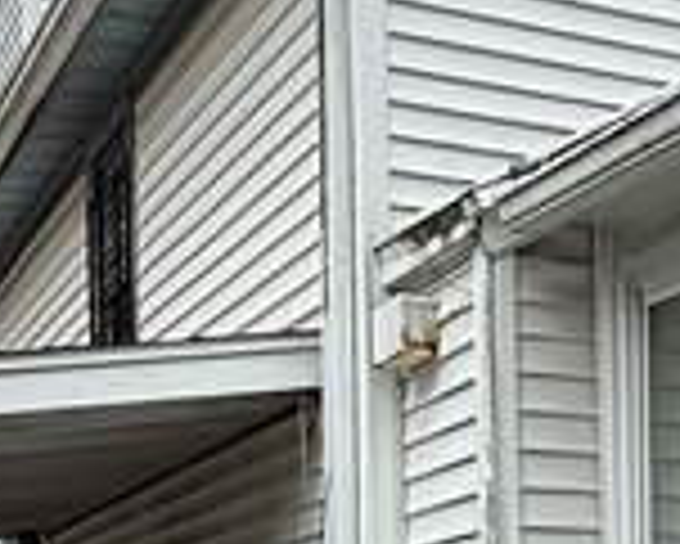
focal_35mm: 87
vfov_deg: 16.5
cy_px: 751
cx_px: 576
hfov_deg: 21.6
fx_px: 1752
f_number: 2.2
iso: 64
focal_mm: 2.22
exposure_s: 1/717
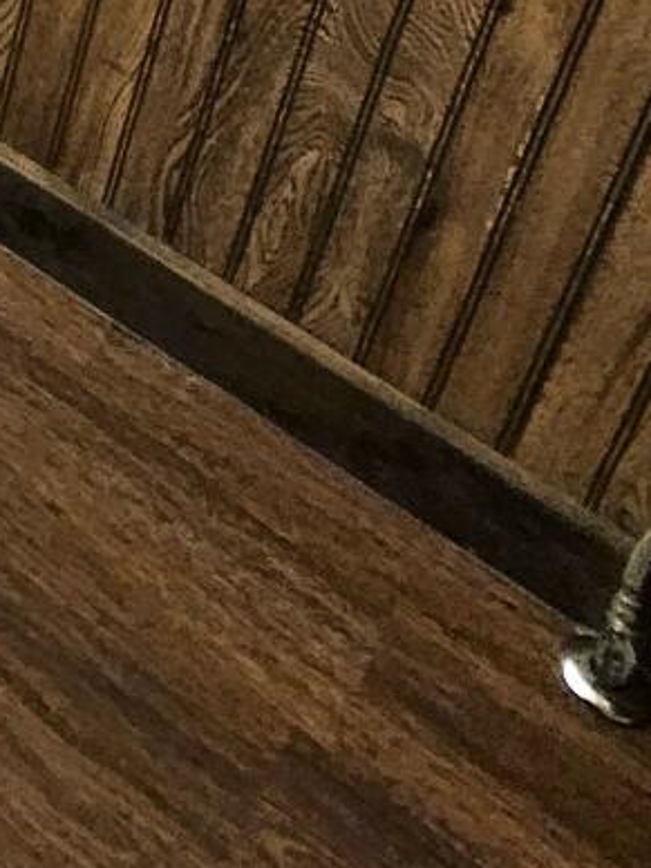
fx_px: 1680
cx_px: -714
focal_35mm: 67
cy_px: -736
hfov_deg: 16.1
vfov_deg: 20.0
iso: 160
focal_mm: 2.2
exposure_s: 1/72.5
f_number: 2.2
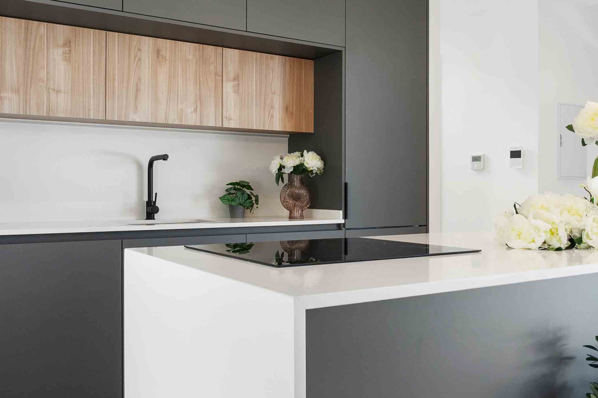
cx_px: 310
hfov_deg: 55.8
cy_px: 195
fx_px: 565
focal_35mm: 34
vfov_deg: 38.9
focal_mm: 12
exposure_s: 1/15
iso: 320
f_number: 8
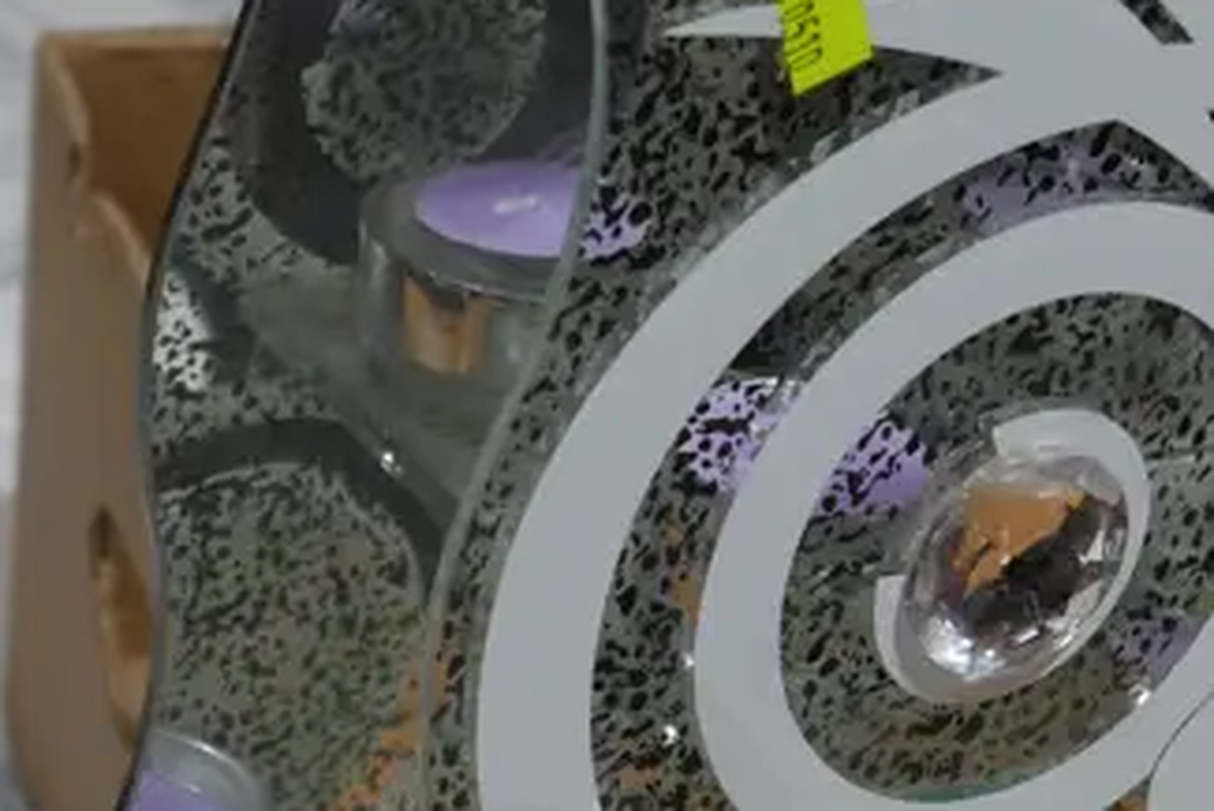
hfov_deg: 17.3
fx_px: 3981
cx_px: 710
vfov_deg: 11.5
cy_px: 757
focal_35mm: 118
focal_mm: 18
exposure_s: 1/100
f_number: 4
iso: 200
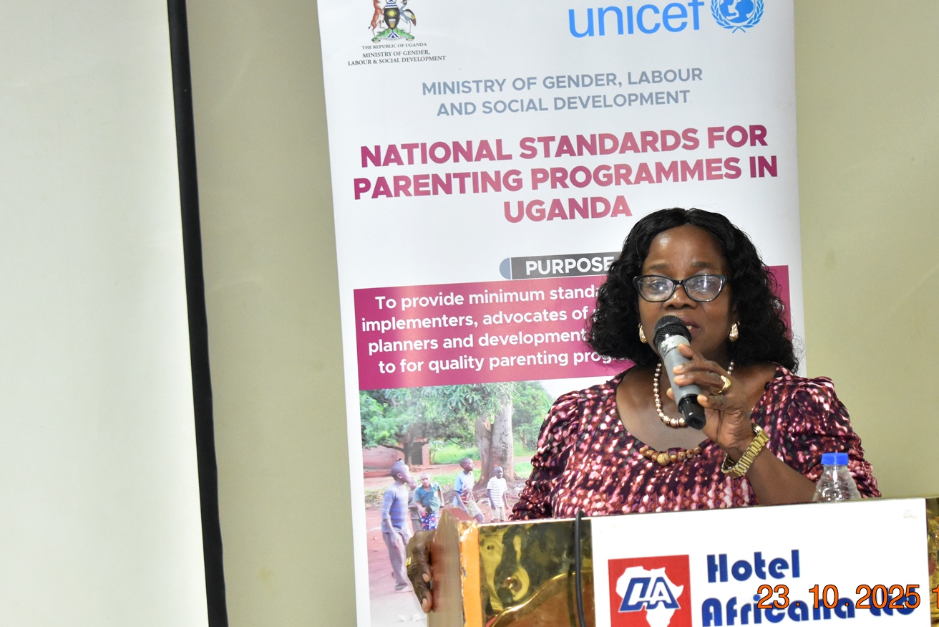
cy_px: 272
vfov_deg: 13.6
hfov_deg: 20.3
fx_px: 2624
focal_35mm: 101
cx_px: 546
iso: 4000
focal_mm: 55
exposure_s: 1/200
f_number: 5.6
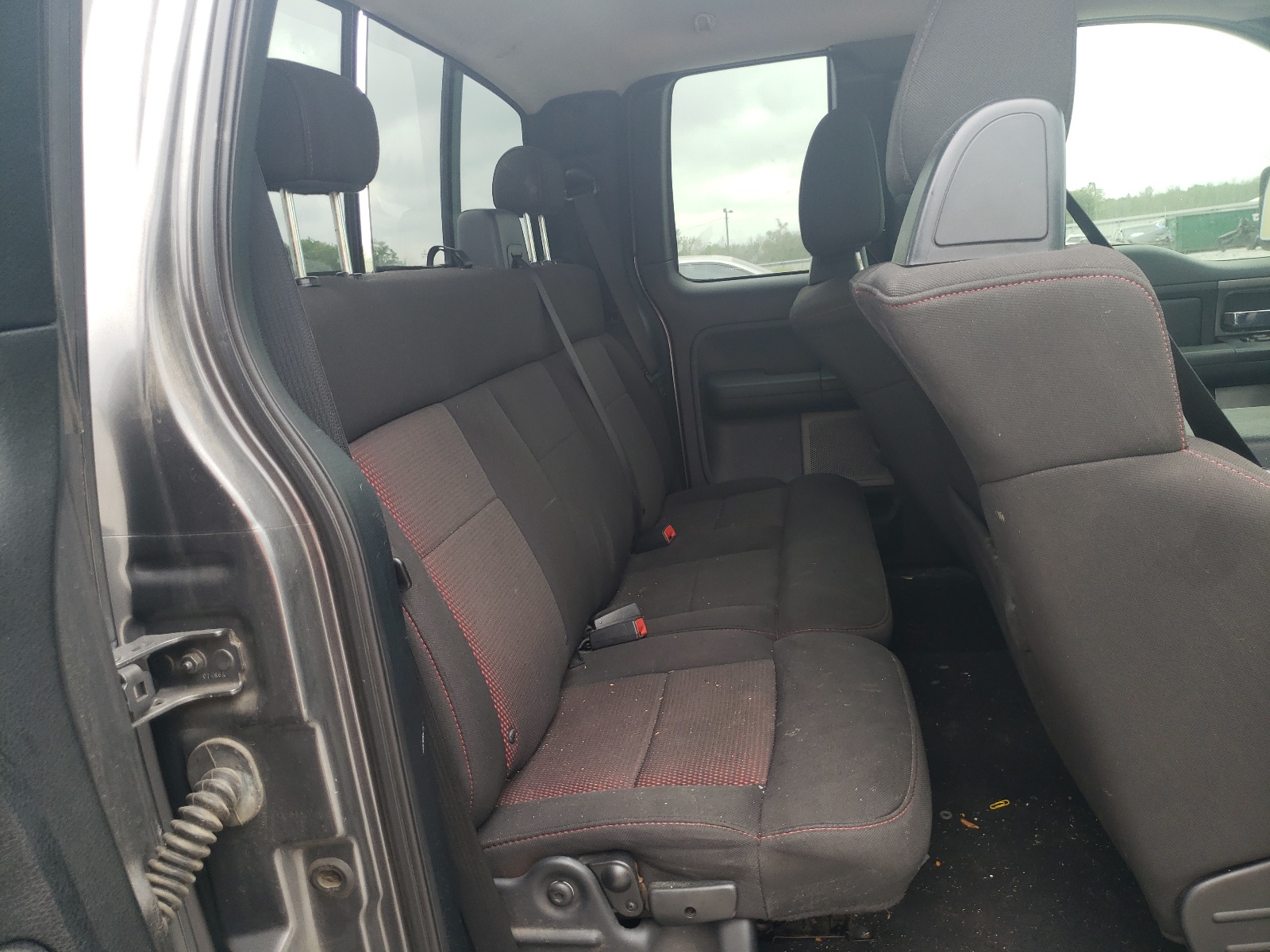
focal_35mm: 26
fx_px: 954
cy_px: 476
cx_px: 635
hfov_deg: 67.3
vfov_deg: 53.1
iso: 50
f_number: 1.5
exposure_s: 1/116
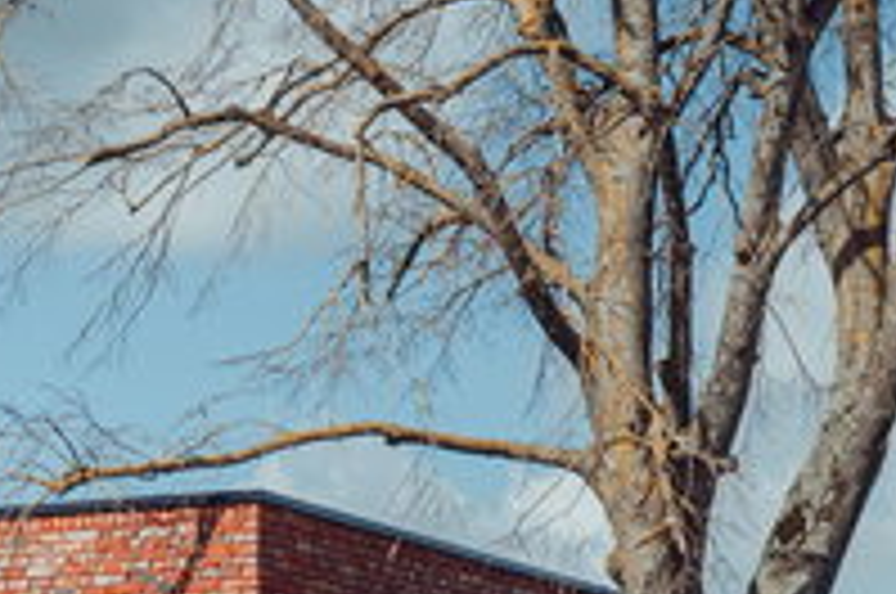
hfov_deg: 13.6
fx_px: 3653
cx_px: -140
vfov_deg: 9.0
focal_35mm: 147
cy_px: 952
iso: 100
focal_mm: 38
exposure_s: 1/400
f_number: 4
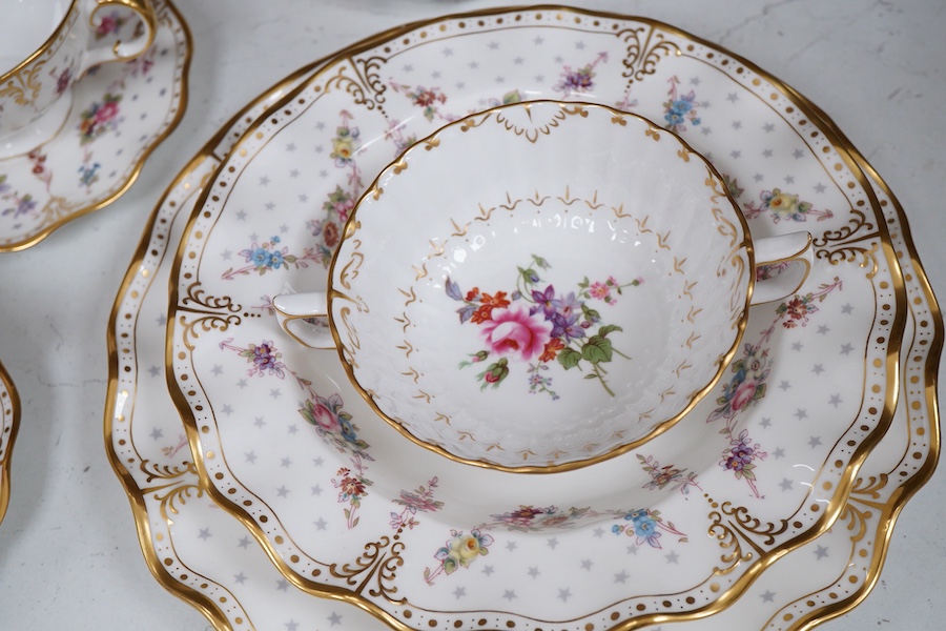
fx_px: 1182
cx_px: 473
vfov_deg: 29.9
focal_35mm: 45
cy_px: 316
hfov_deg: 43.6
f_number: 9
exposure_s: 1/125
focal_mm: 30
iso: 1250
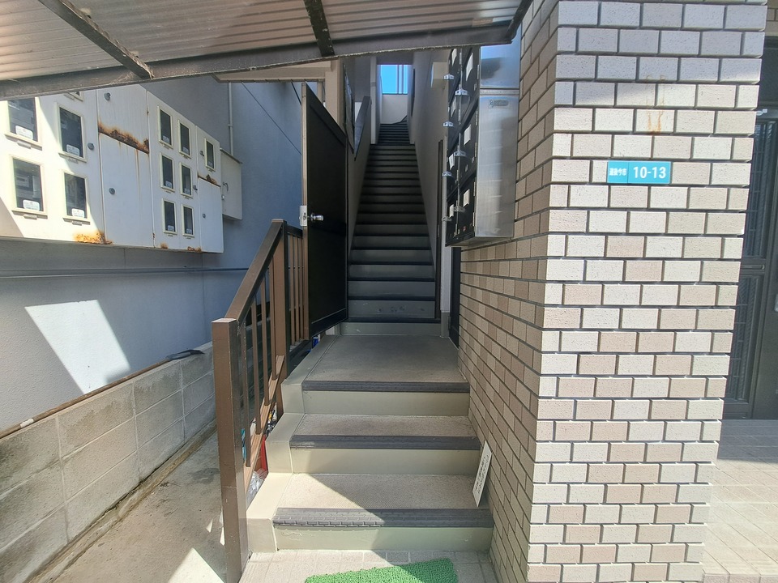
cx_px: 389
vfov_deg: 89.9
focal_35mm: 13
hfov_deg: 106.2
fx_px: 292
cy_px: 292
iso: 50
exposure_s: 1/461
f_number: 2.2
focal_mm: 1.74
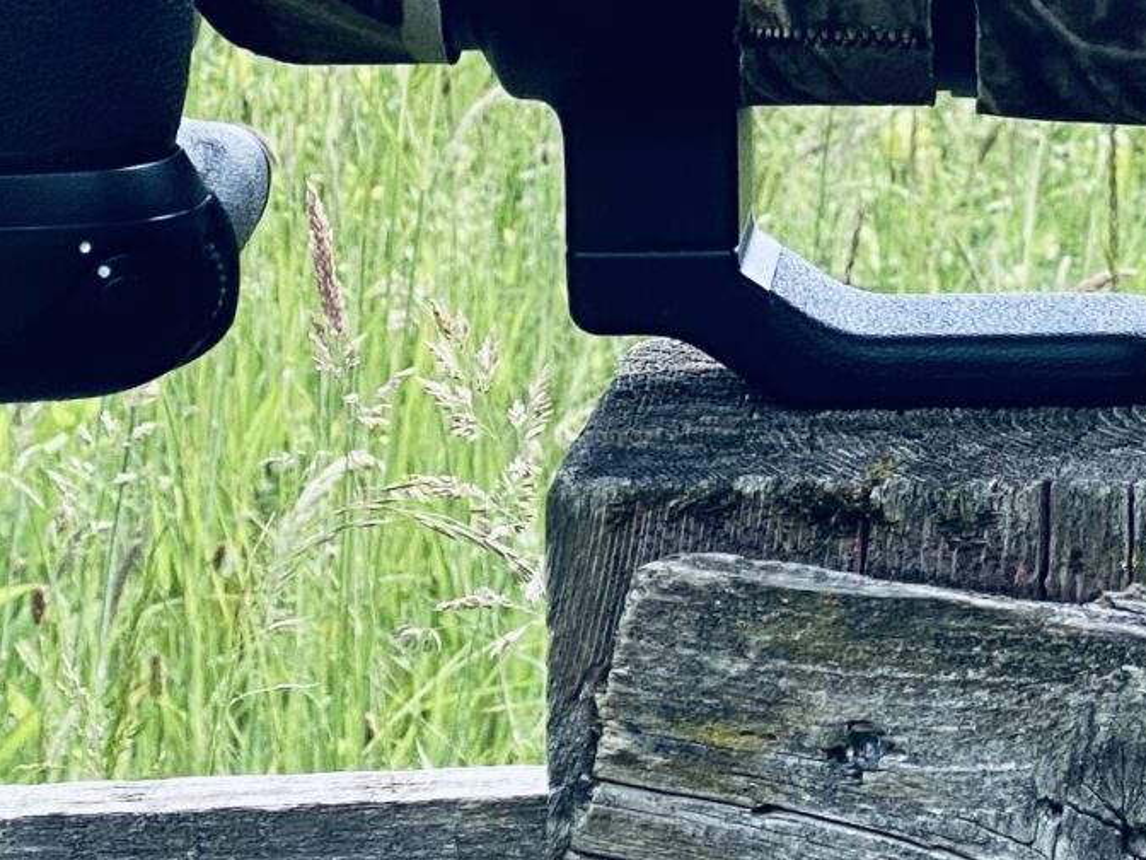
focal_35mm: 198
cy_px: -41
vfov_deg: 7.5
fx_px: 6555
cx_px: 1499
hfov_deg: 9.8
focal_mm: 6
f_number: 2
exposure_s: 1/539
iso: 20
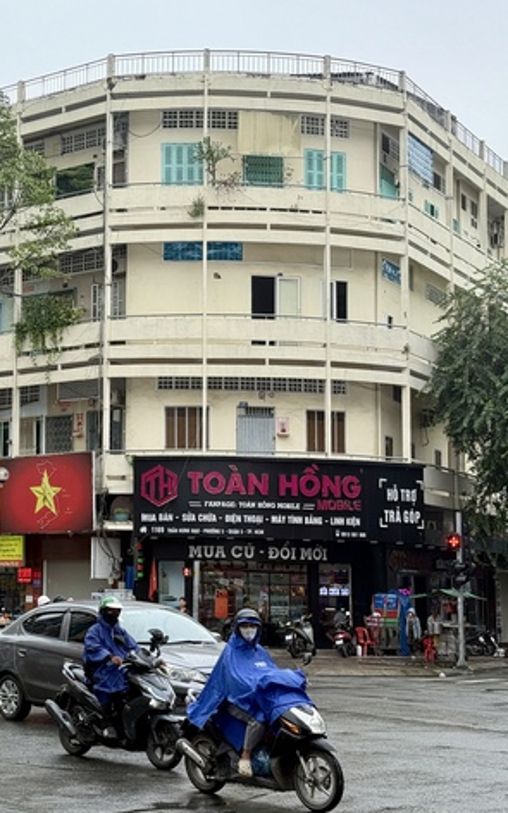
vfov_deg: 29.8
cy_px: 408
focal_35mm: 69
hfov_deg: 18.6
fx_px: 1528
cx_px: 67
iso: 80
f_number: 1.78
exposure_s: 1/794
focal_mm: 6.76
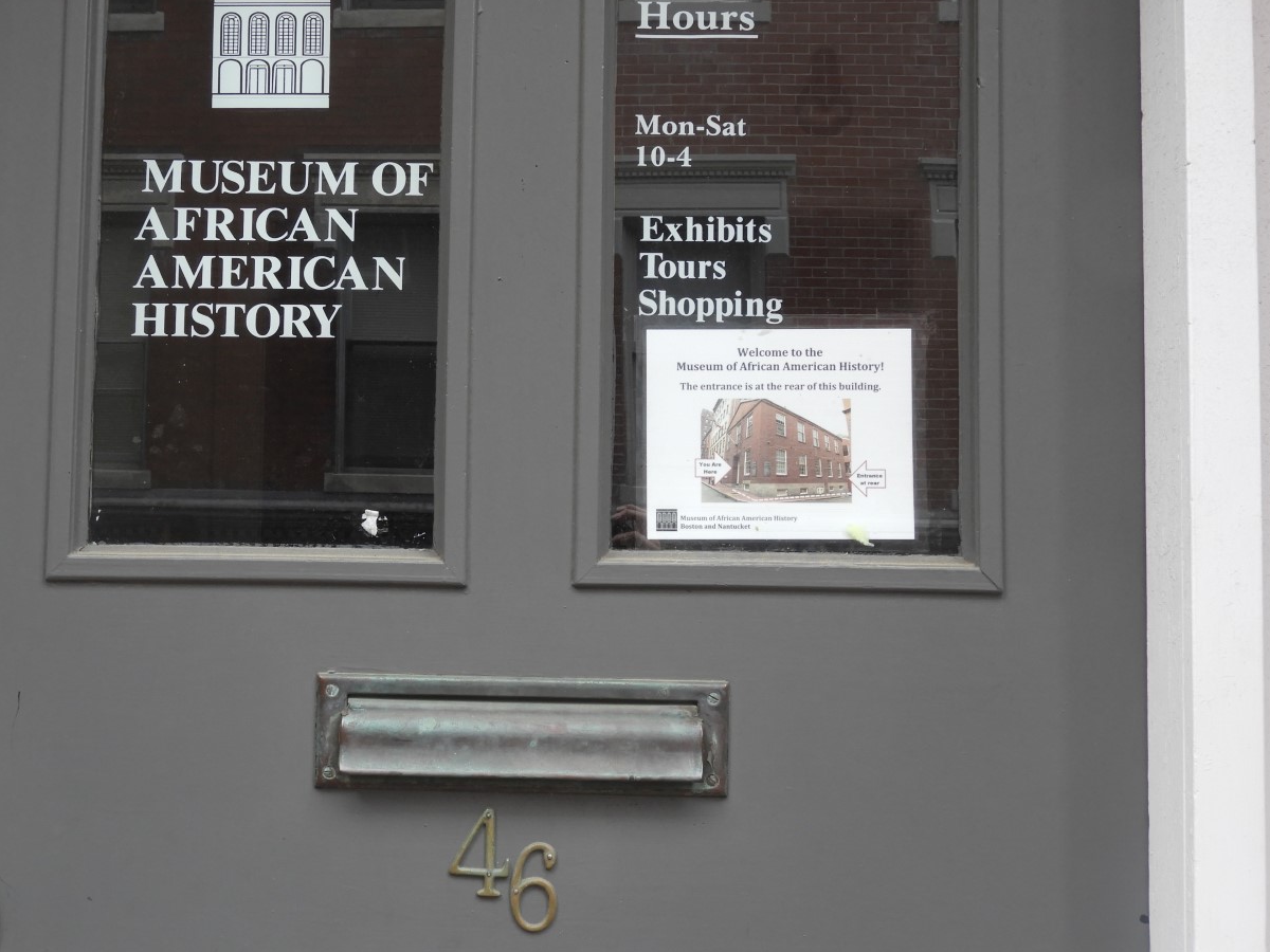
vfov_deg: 30.2
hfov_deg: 39.5
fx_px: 1761
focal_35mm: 48
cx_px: 524
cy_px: 408
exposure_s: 1/50
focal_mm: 7.2
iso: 100
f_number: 3.8
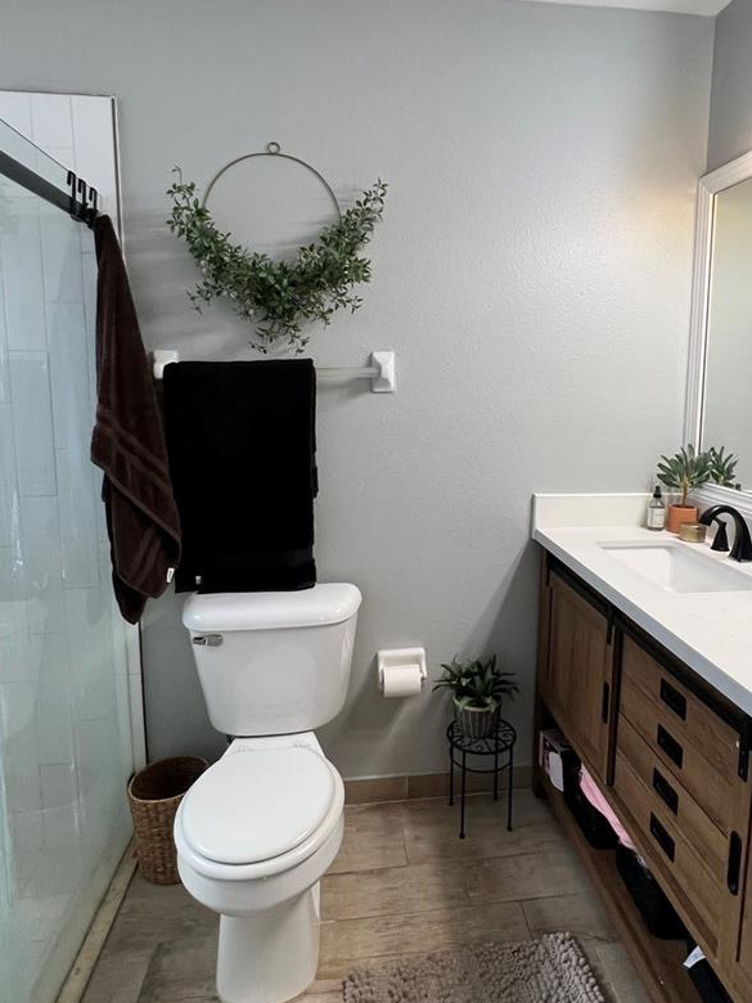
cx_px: 423
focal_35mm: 20
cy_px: 456
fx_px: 579
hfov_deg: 65.7
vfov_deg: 81.6
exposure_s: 1/120
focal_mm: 1.57
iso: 125
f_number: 1.8
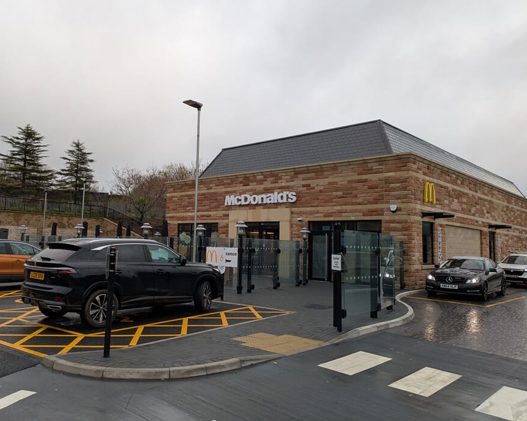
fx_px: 437
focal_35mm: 28
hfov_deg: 62.2
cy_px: 196
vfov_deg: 51.5
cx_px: 247
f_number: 1.89
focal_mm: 5.43
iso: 50
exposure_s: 1/652
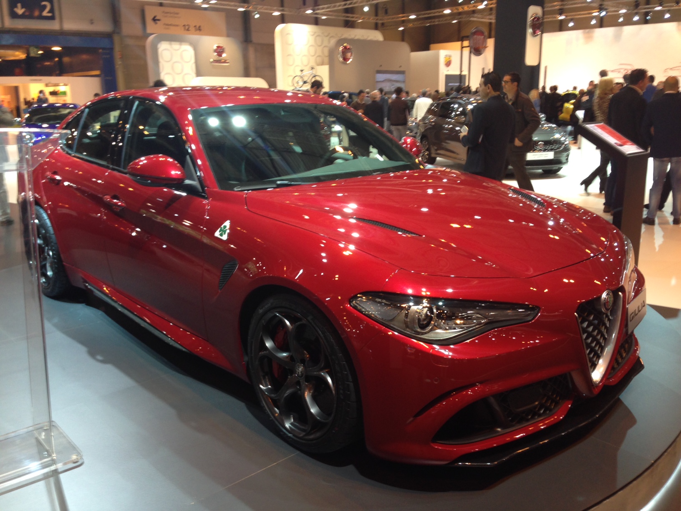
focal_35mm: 33
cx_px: 340
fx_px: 649
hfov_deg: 55.4
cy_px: 256
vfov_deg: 42.9
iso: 50
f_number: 2.4
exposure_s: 1/24
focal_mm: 4.12
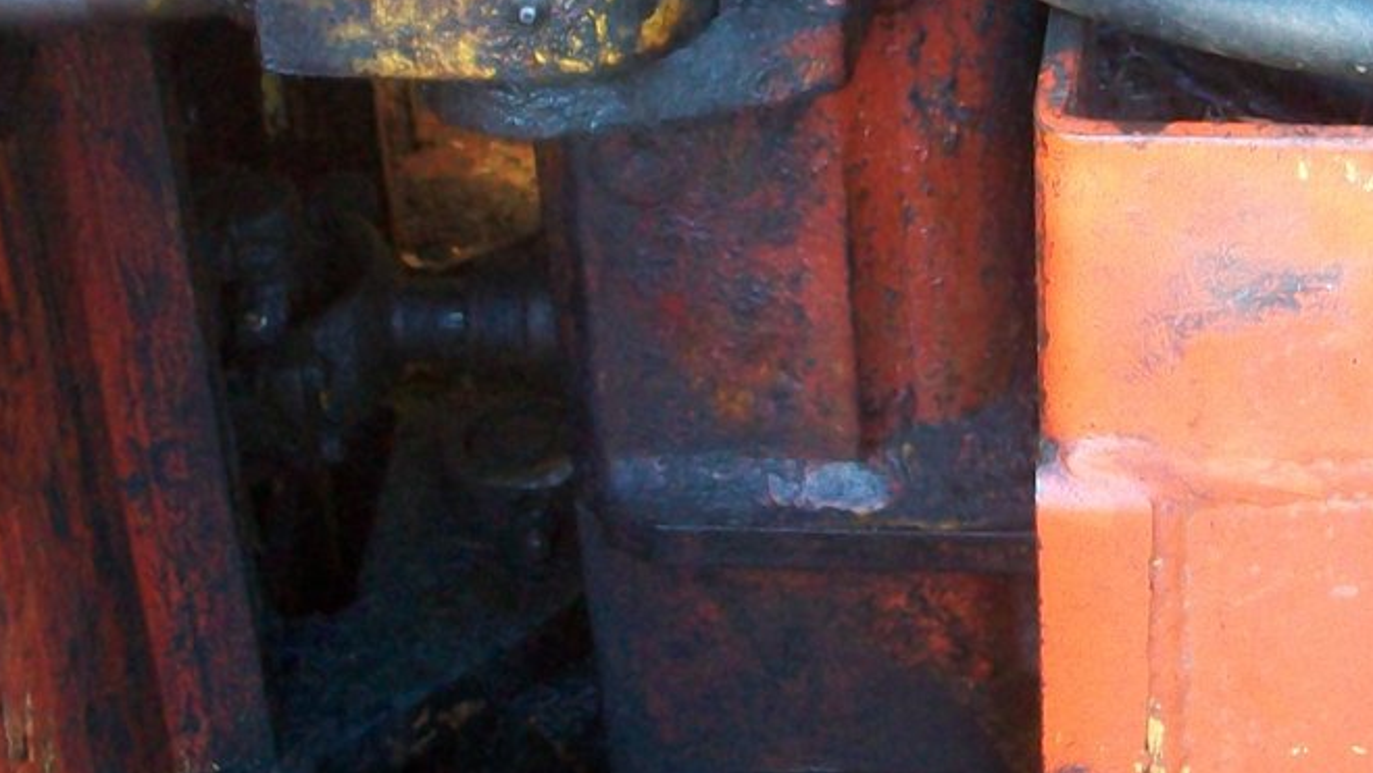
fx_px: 3095
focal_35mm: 85
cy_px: -126
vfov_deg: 13.9
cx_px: 1103
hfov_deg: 24.6
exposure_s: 1/30
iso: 160
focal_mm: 5.7
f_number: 2.8
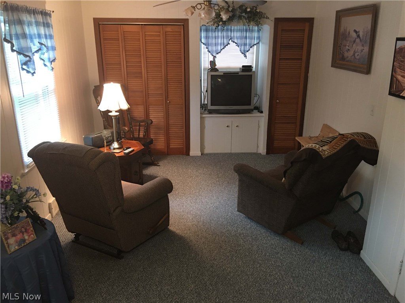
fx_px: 339
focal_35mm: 29
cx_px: 202
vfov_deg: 48.2
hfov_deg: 61.7
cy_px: 152
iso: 64
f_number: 2.2
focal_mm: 4.15
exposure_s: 1/15
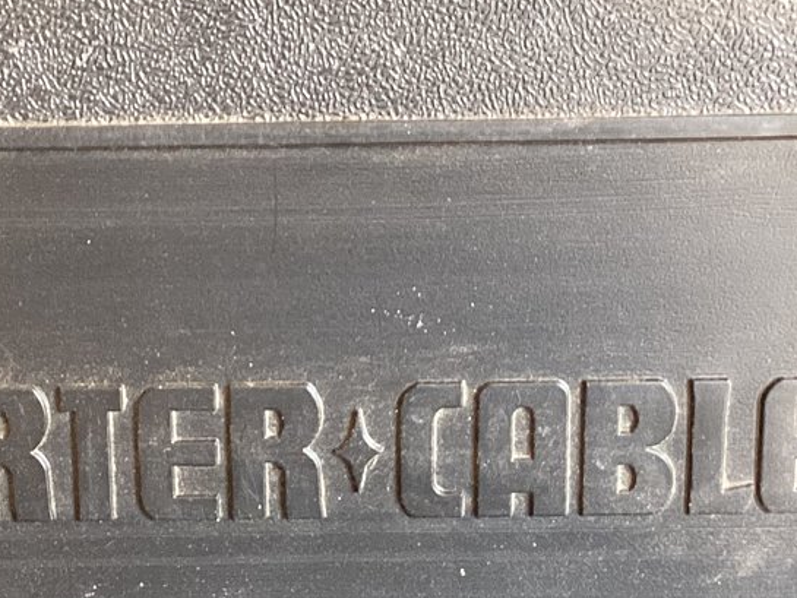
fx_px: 1981
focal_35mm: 86
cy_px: 298
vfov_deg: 17.2
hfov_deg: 22.7
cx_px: 273
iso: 200
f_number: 2.4
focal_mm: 3.3
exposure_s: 1/60
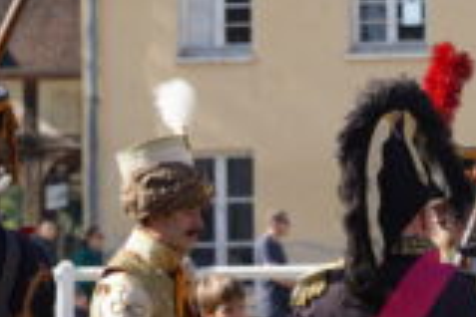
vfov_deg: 5.4
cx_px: 296
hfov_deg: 8.1
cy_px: 202
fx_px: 3358
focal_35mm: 254
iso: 100
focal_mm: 101
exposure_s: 1/320
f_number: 5.6
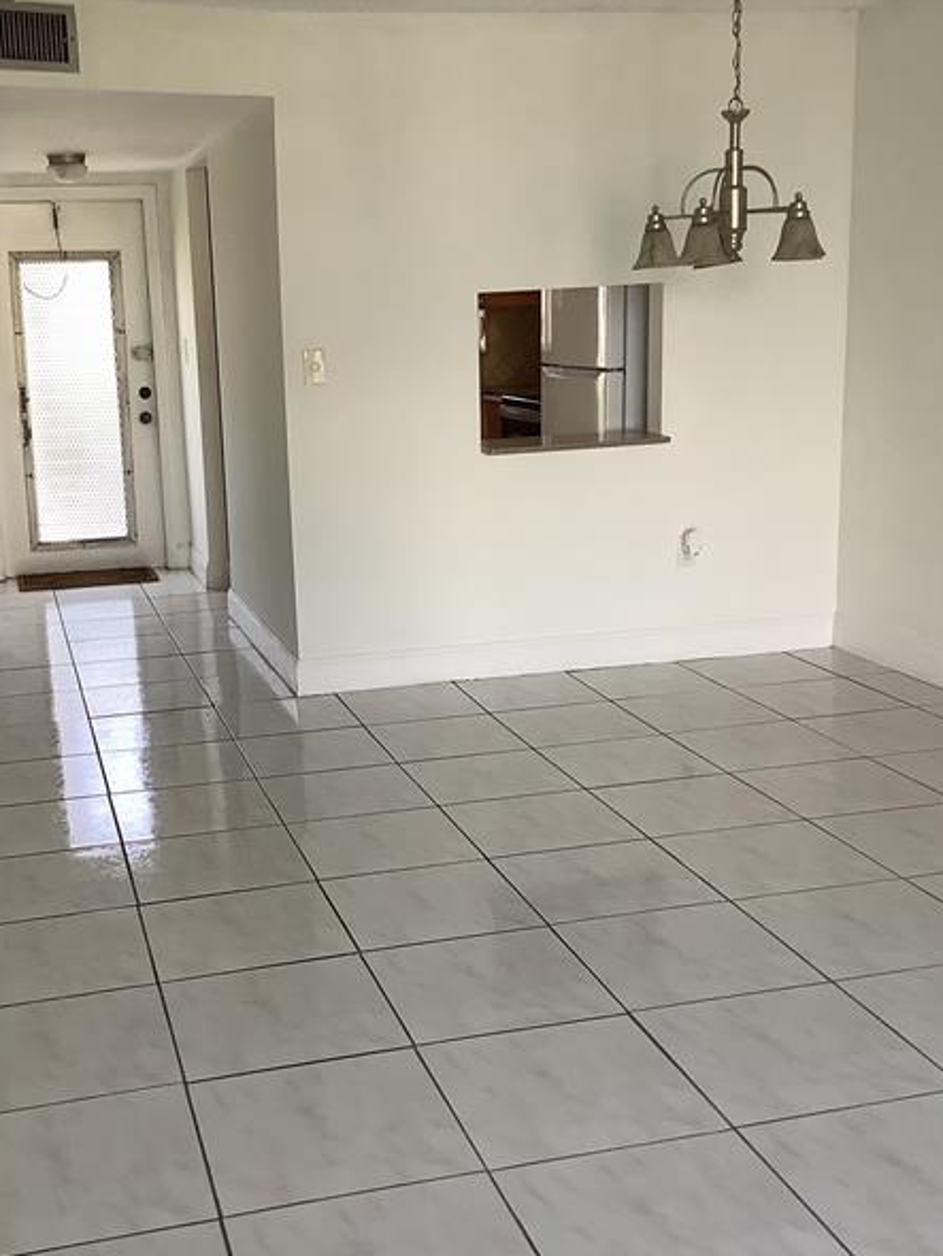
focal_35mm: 42
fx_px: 1524
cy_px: 634
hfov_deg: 34.2
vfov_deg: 44.8
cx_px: 355
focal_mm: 3.3
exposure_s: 1/60
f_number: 2.4
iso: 64
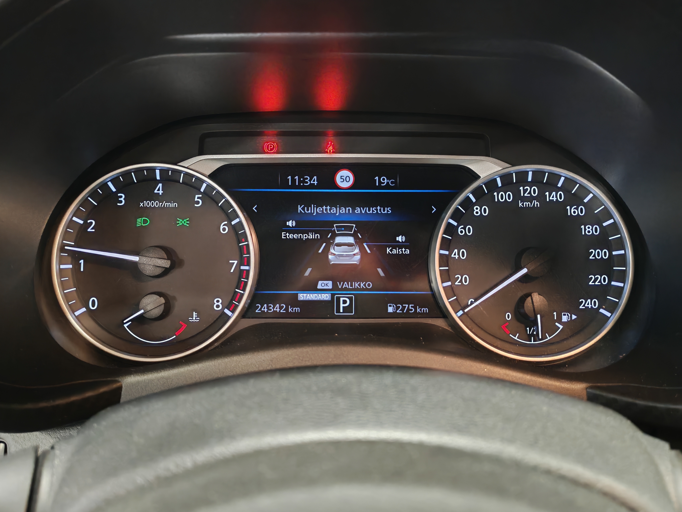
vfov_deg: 42.9
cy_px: 256
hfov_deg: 55.4
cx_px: 341
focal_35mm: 33
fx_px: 650
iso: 2747
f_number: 1.9
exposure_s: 1/33.3
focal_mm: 6.12
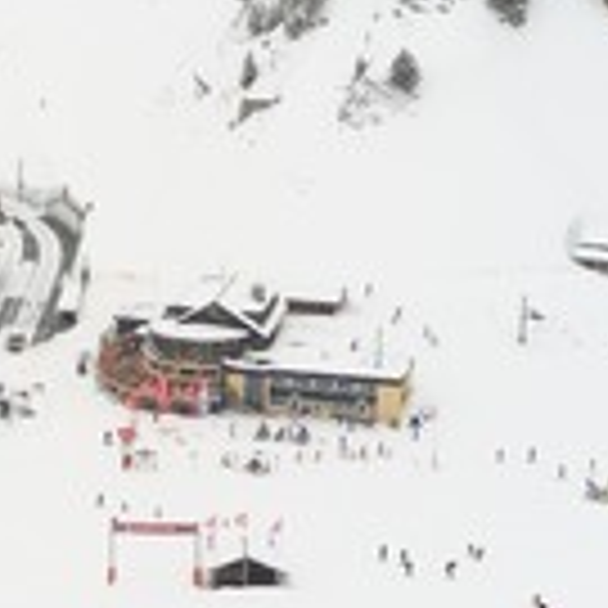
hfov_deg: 9.3
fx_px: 3676
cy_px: 243
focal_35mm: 185
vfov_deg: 9.5
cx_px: -144
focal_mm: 70
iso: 200
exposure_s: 1/400
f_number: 8
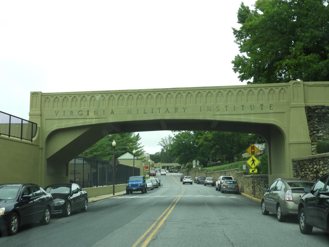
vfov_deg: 32.2
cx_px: 164
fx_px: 428
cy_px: 124
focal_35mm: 45
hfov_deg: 42.1
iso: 100
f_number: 4
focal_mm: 8.1
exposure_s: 1/200
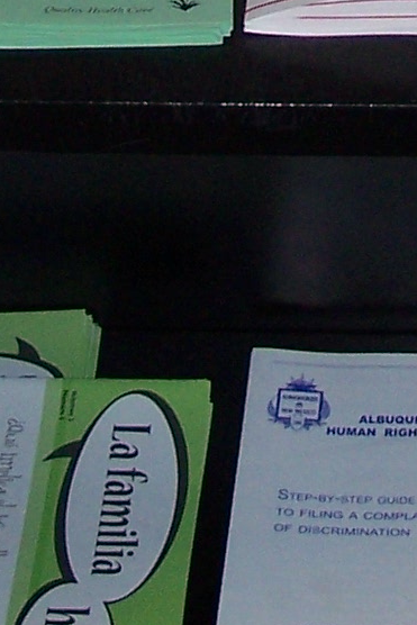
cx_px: 562
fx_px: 3924
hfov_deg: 6.0
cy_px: -728
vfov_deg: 8.5
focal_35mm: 226
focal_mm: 7.8
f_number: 2.8
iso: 125
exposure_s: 1/60
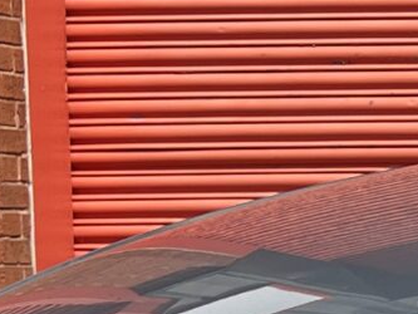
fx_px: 2416
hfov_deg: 8.6
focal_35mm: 200
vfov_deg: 7.3
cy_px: 462
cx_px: 1170
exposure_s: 1/2695
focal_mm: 5.7
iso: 50
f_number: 1.5
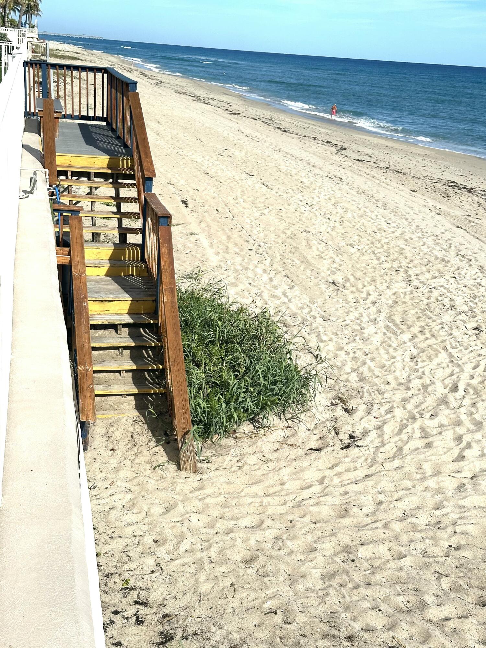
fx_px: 899
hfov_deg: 30.3
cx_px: 243
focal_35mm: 48
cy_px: 324
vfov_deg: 39.7
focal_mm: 6.86
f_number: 1.78
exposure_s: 1/8197
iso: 64
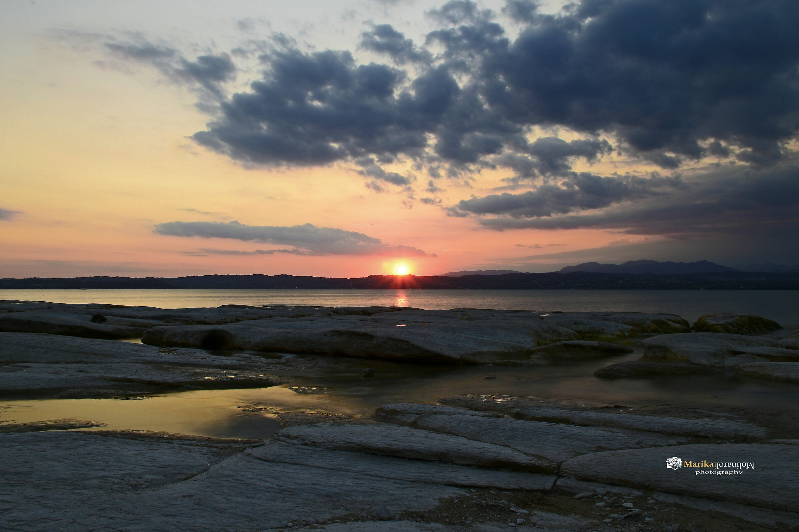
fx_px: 599
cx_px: 400
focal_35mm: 27
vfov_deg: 47.9
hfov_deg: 67.4
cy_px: 266
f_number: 22
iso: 100
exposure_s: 1.6
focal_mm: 18
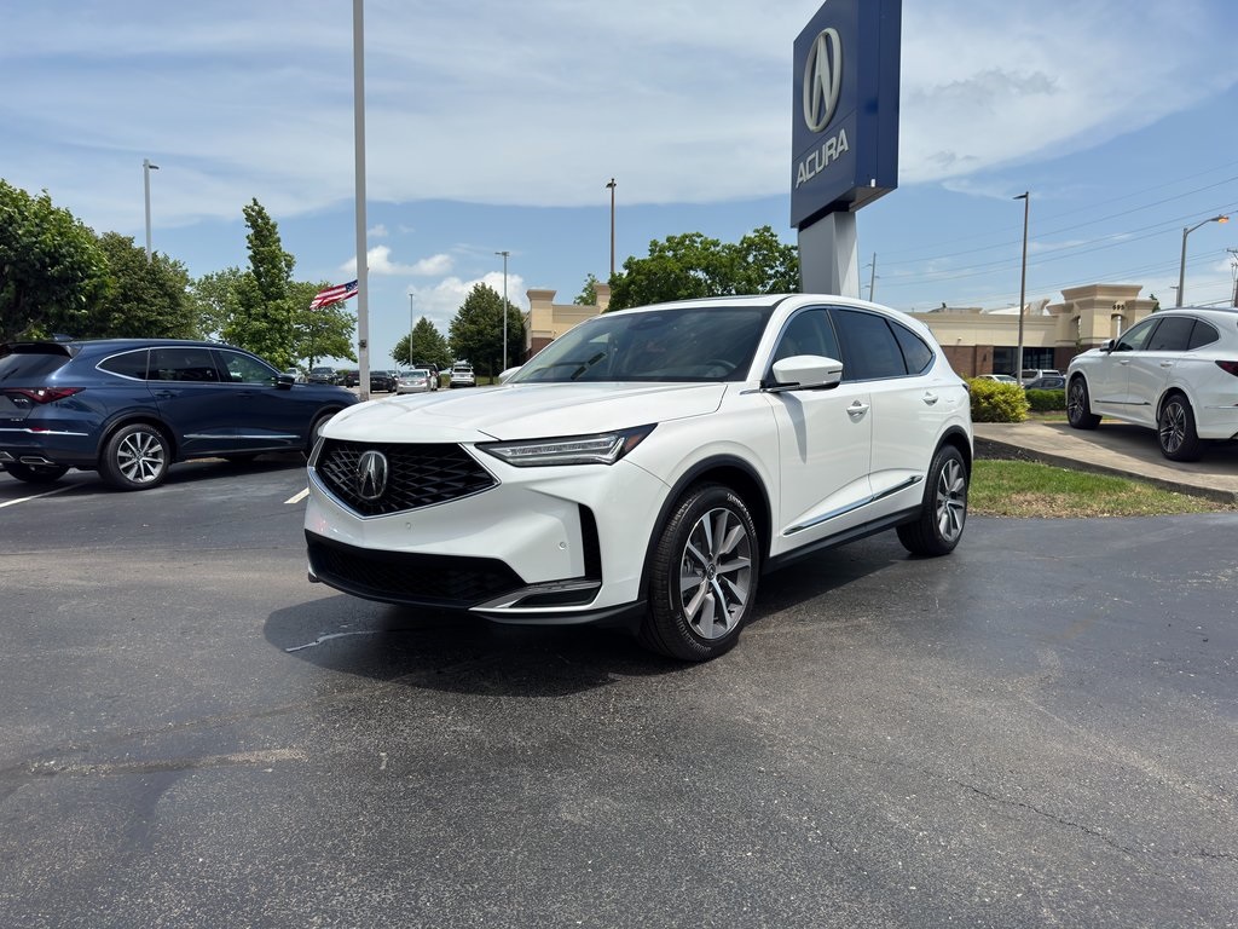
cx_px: 619
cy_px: 464
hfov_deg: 71.6
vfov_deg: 56.8
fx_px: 858
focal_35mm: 24
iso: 100
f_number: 1.78
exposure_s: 1/11628
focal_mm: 6.76
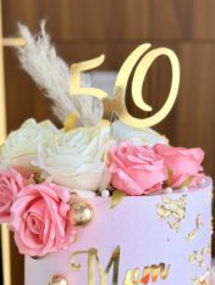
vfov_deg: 23.4
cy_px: 234
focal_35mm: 82
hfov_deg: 18.0
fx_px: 678
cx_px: 132
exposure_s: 1/100
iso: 50
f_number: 1.78
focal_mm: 6.76
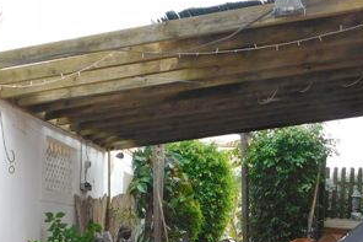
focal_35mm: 57
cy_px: 267
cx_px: 140
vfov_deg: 22.4
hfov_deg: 34.9
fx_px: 574
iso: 125
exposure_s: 1/400
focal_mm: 4
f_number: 3
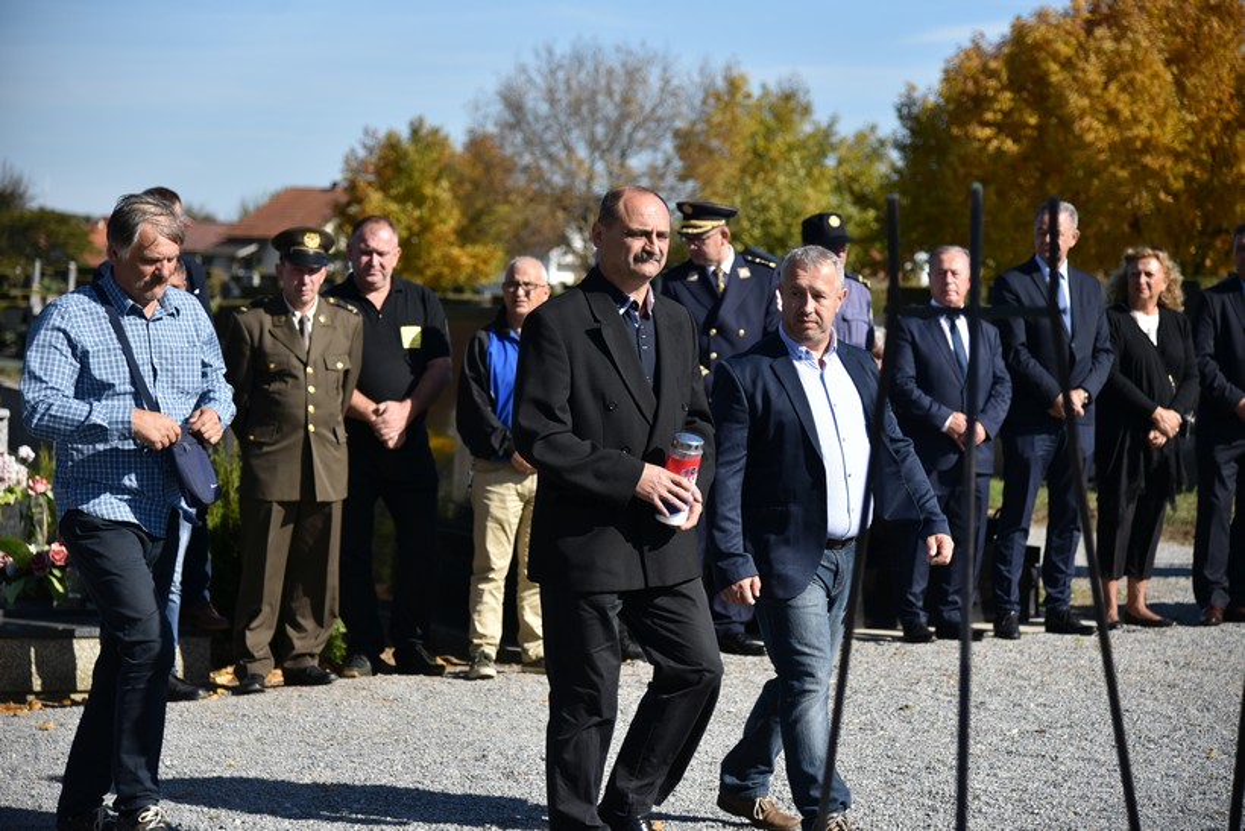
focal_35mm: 85
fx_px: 2940
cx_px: 622
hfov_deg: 23.9
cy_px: 416
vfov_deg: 16.1
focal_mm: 85
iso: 320
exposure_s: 1/2500
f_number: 4
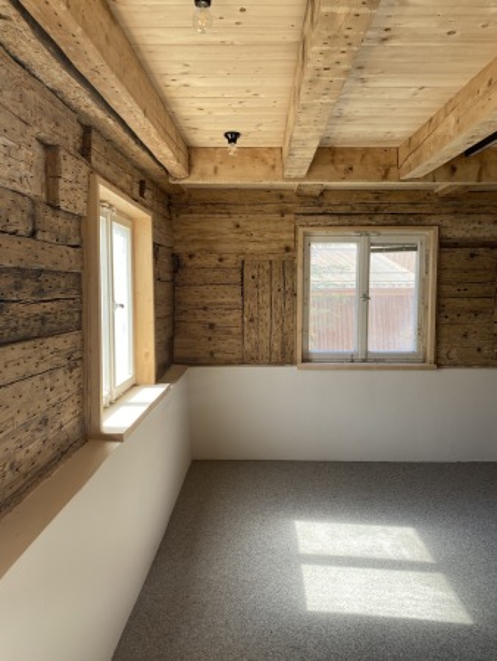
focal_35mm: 26
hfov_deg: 53.1
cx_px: 248
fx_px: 497
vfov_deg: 67.3
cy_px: 330
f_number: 1.8
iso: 32
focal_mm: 4.2
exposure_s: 1/137
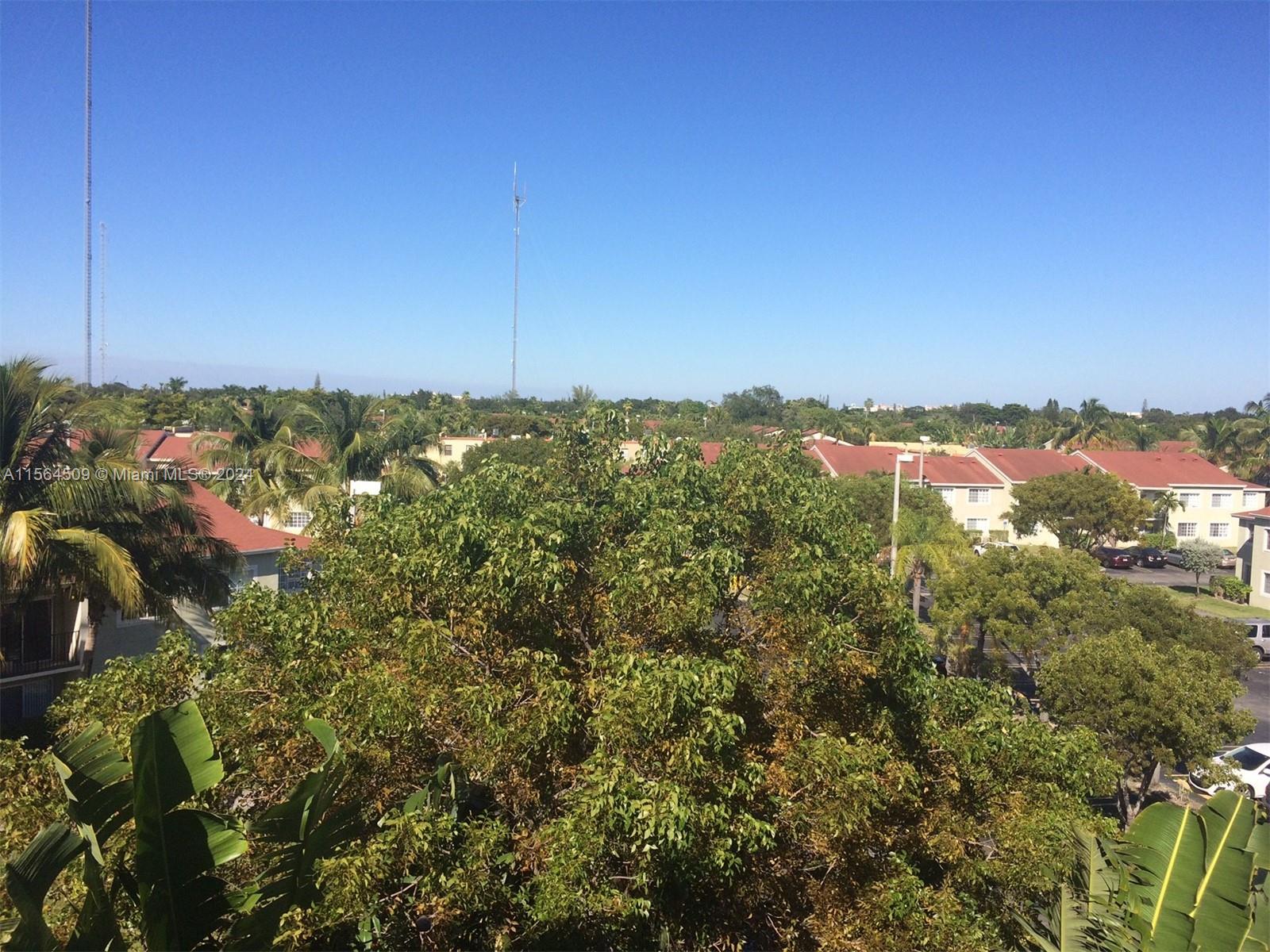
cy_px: 476
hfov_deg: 61.7
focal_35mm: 29
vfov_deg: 48.2
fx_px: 1064
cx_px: 635
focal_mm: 4.15
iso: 32
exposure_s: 1/2160
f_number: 2.2
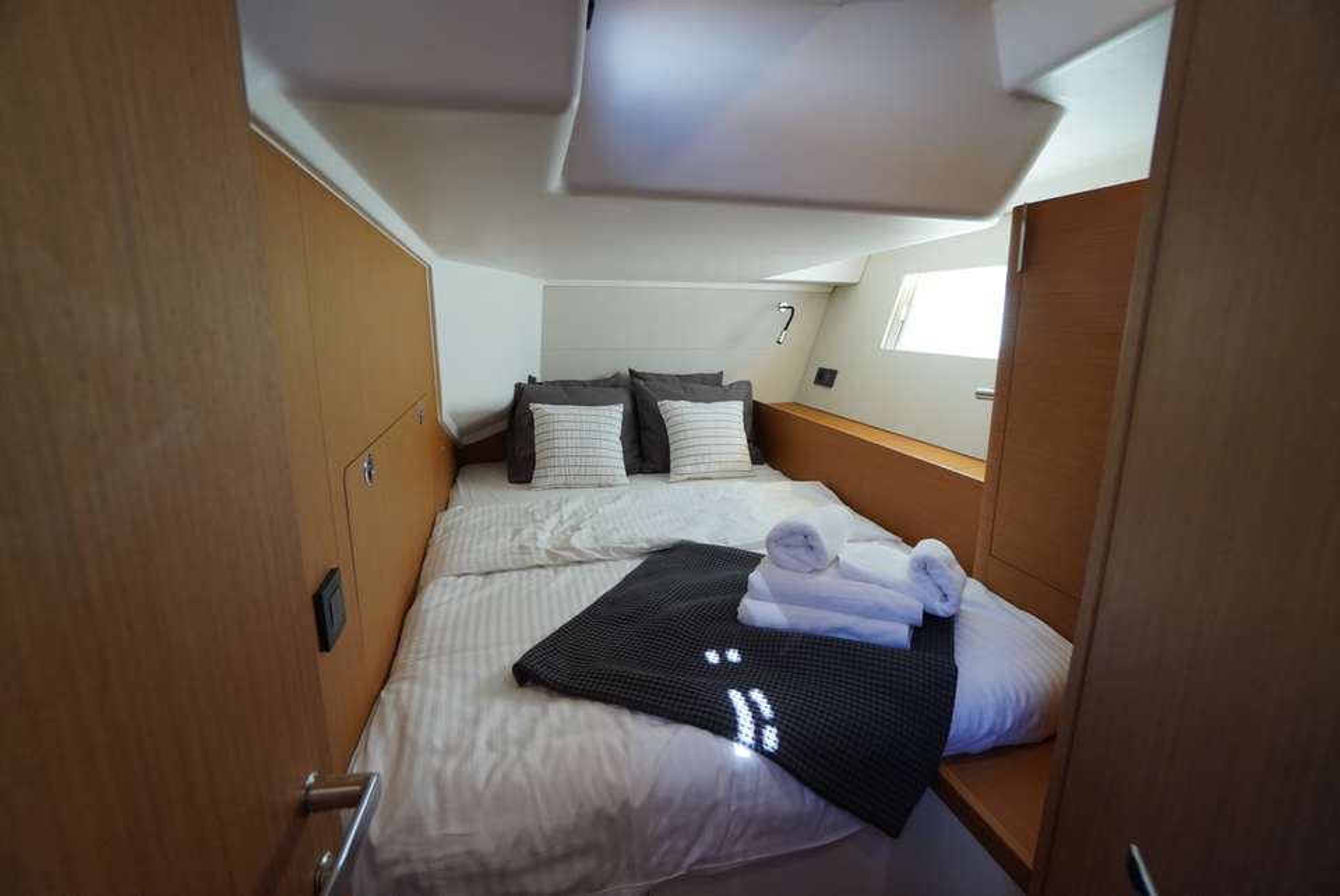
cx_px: 670
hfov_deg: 100.3
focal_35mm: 15
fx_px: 559
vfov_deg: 77.4
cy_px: 448
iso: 1000
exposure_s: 1/160
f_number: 4
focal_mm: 10
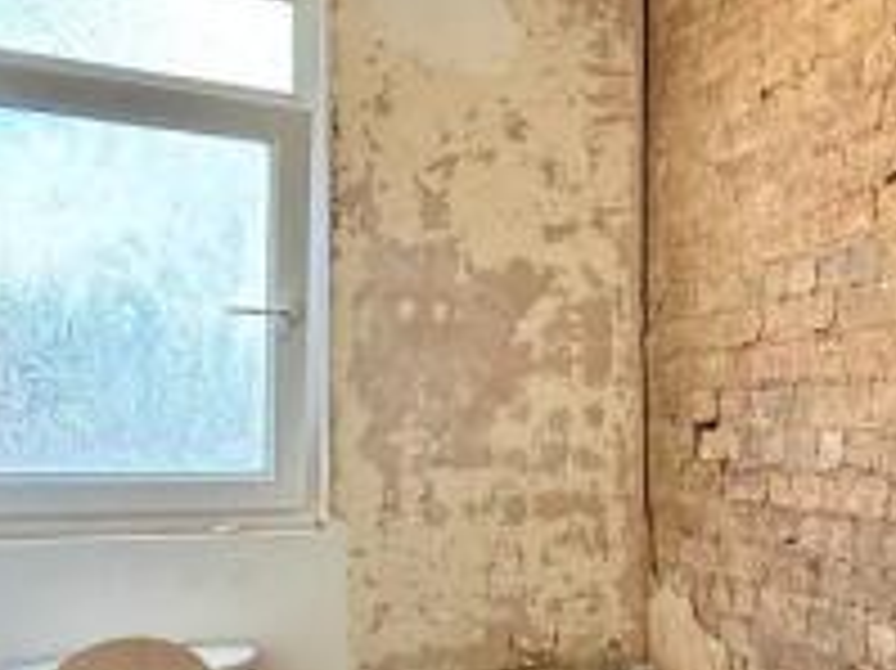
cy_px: 465
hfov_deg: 40.8
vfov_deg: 34.7
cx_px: 867
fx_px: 1061
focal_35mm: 41
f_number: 2.2
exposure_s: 1/99
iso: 160
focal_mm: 2.22
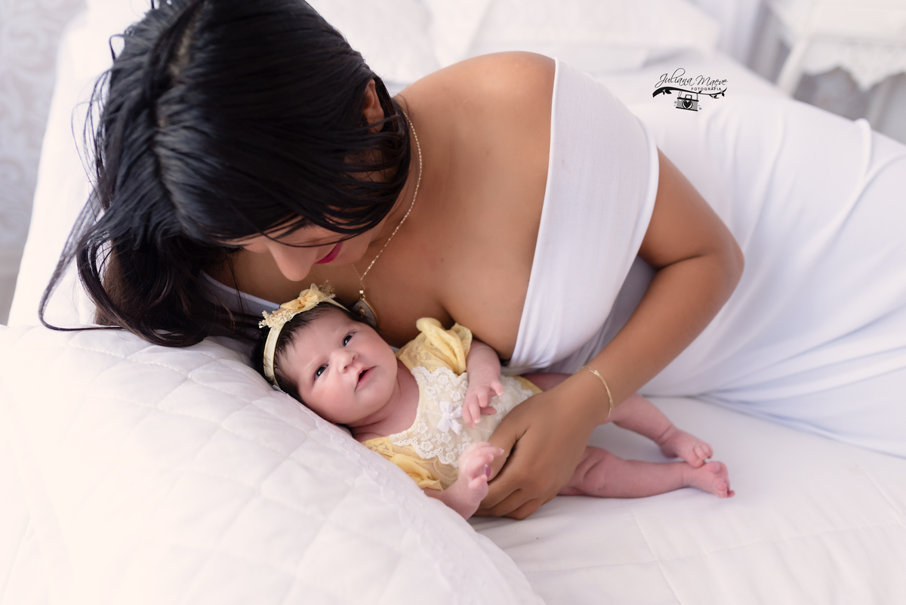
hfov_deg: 54.4
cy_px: 302
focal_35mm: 35
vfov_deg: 37.9
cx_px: 453
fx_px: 881
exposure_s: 1/125
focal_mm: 35
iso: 500
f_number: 2.8
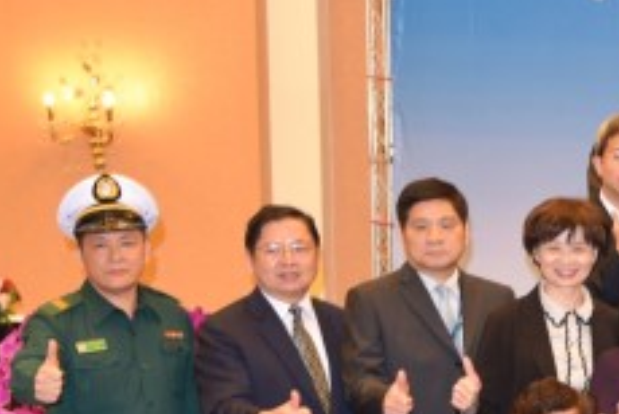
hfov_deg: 14.1
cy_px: 409
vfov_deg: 10.3
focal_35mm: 132
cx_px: 1050
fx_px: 2273
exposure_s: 1/60
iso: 800
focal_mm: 38
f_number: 3.2
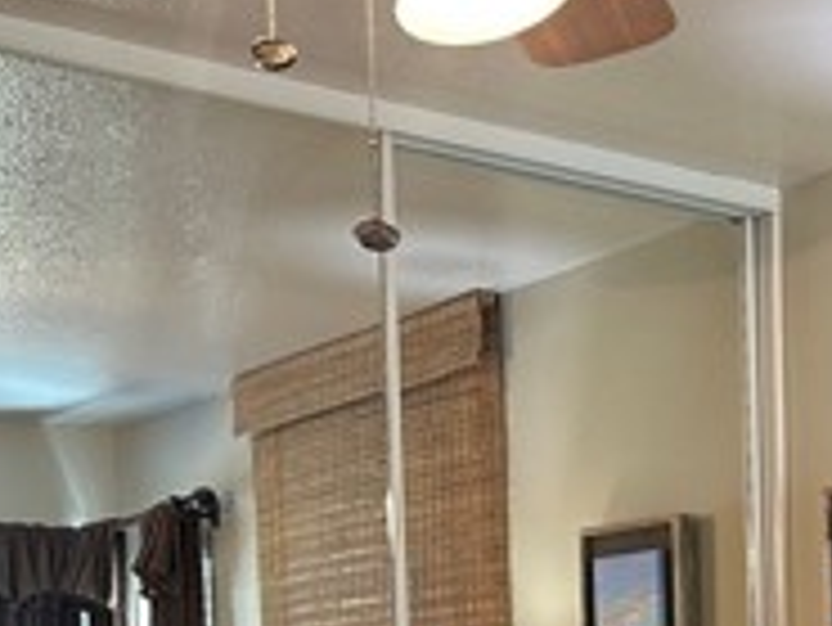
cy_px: 910
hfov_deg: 21.2
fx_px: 1996
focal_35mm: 83
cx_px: 1106
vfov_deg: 16.4
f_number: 1.78
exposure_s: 1/60
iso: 160
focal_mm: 6.86
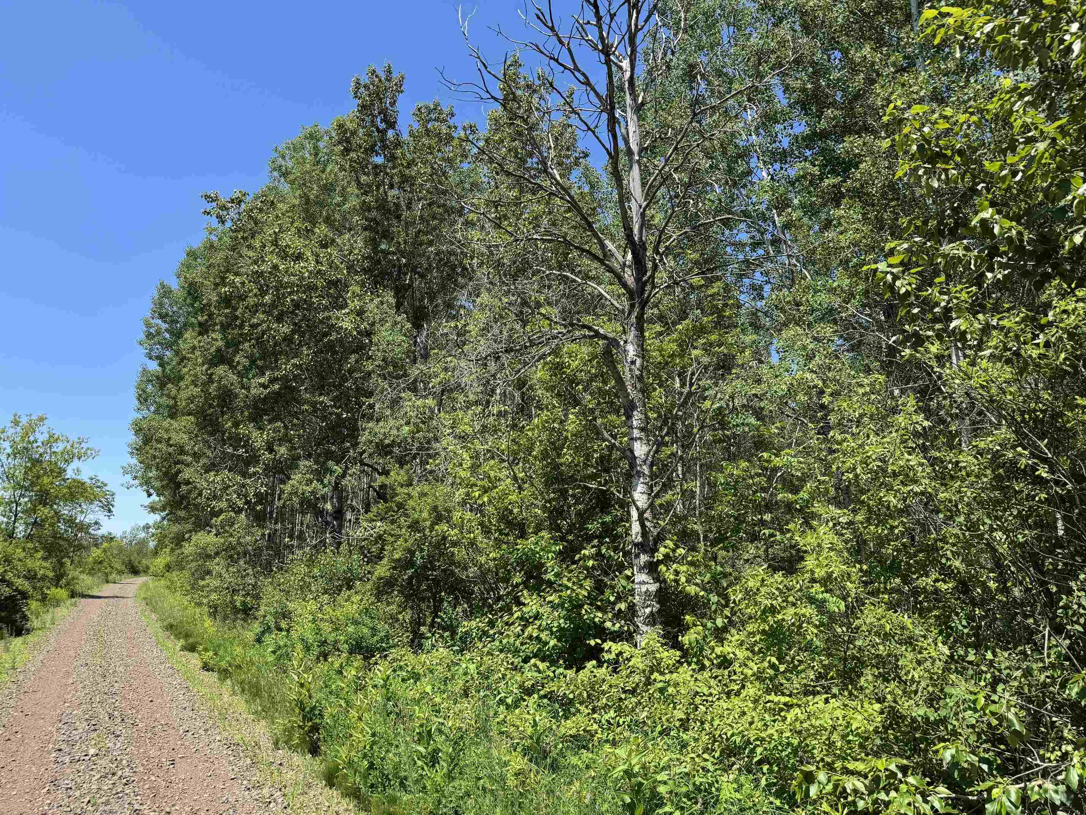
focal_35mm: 24
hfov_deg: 71.6
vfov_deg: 56.8
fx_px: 753
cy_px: 408
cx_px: 543
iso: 80
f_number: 1.78
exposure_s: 1/2174
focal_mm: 6.76
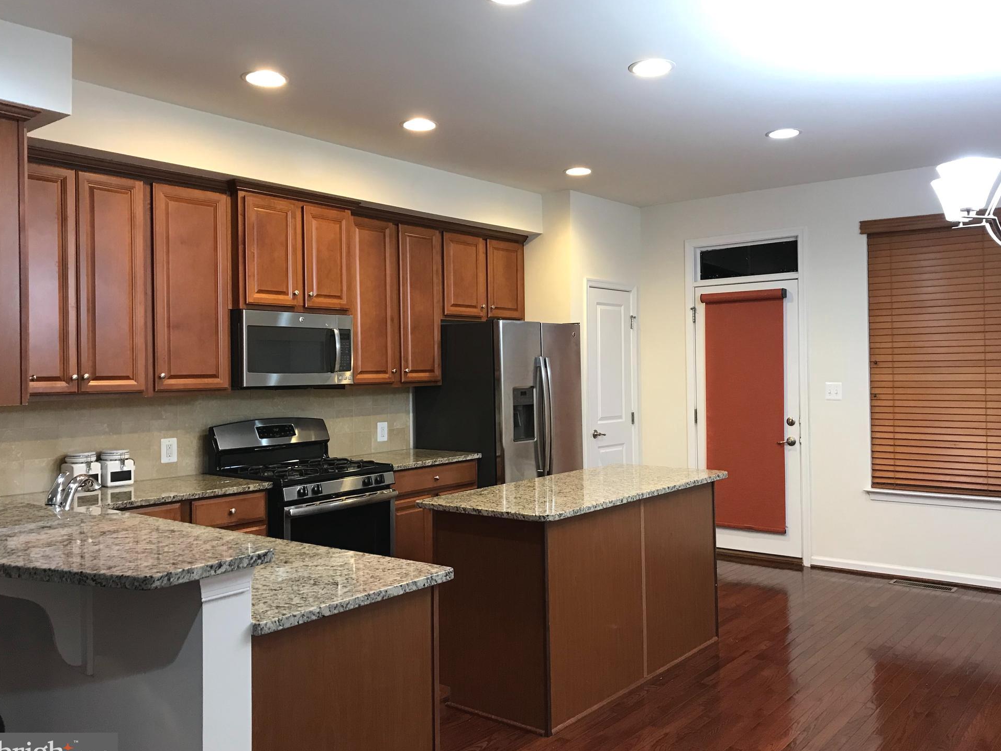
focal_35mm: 30
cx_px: 523
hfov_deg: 59.9
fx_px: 868
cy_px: 373
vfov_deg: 46.8
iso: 40
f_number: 1.8
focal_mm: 3.99
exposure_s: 1/15
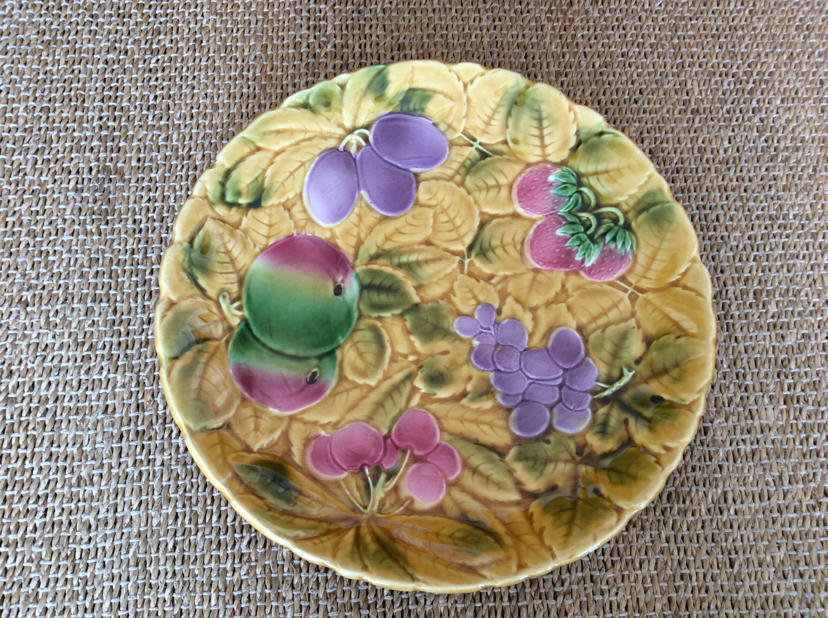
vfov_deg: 44.1
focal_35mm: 32
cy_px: 309
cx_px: 414
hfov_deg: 56.9
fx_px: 764
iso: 50
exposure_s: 1/25
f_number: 2.4
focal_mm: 3.3
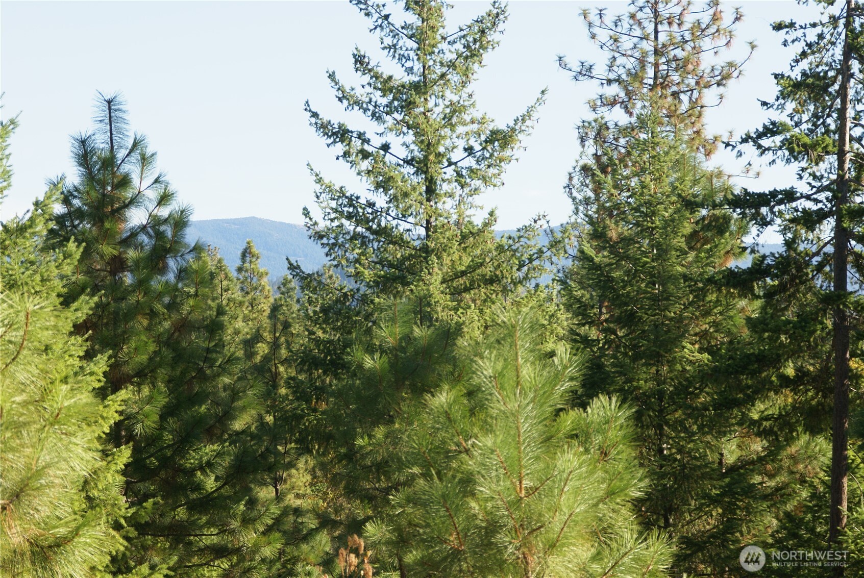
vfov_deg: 10.8
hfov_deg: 16.1
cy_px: 289
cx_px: 432
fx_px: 3063
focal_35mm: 128
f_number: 8
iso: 100
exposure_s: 1/160
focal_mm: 85
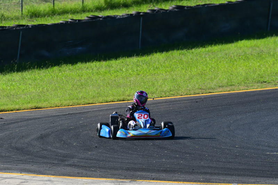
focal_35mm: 750
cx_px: 139
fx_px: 5793
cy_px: 92
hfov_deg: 2.7
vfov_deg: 1.8
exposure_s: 1/640
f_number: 10
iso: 500
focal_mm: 500
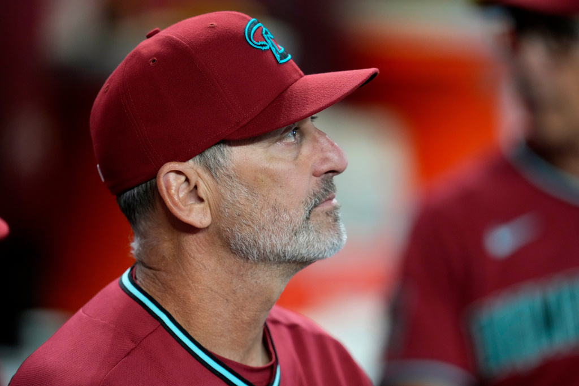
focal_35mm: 400
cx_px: 290
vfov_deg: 3.4
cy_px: 193
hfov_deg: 5.2
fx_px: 6431
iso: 5000
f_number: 3.2
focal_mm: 400
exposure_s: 1/640
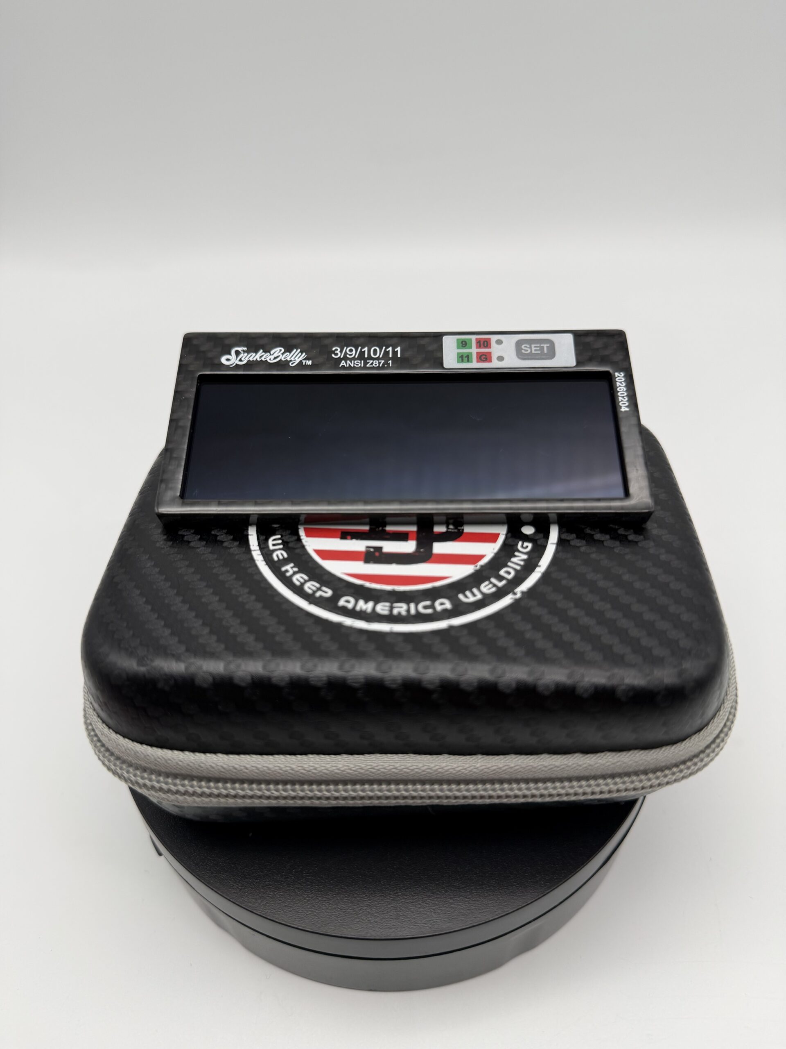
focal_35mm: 24
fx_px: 727
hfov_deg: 56.8
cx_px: 393
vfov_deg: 71.6
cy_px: 524
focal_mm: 6.76
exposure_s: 1/121
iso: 100
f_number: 1.78
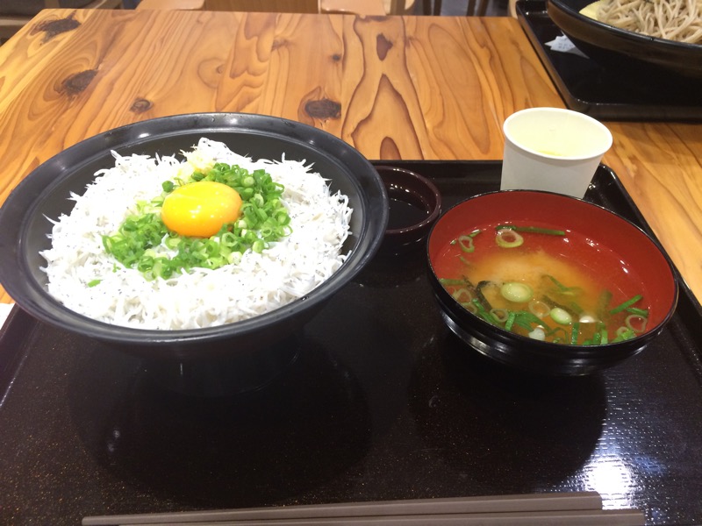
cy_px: 263
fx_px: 588
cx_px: 351
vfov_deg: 48.2
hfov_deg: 61.7
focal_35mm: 29
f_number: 2.2
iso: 64
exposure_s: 1/30
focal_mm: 4.15
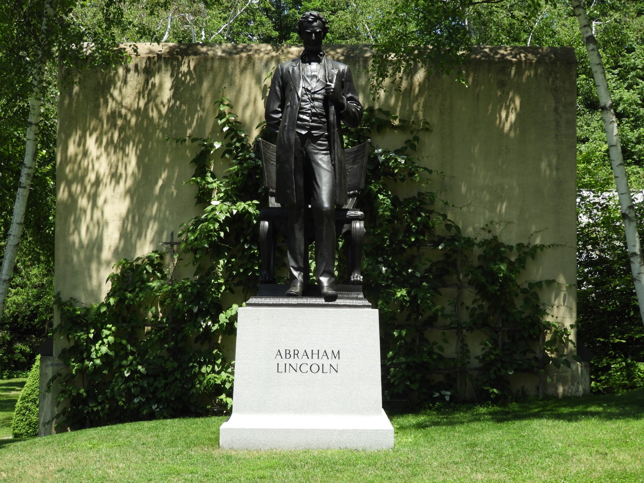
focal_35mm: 70
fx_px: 1302
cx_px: 322
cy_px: 242
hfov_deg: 27.8
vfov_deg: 21.0
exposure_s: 1/400
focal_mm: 12.5
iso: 100
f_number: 4.5
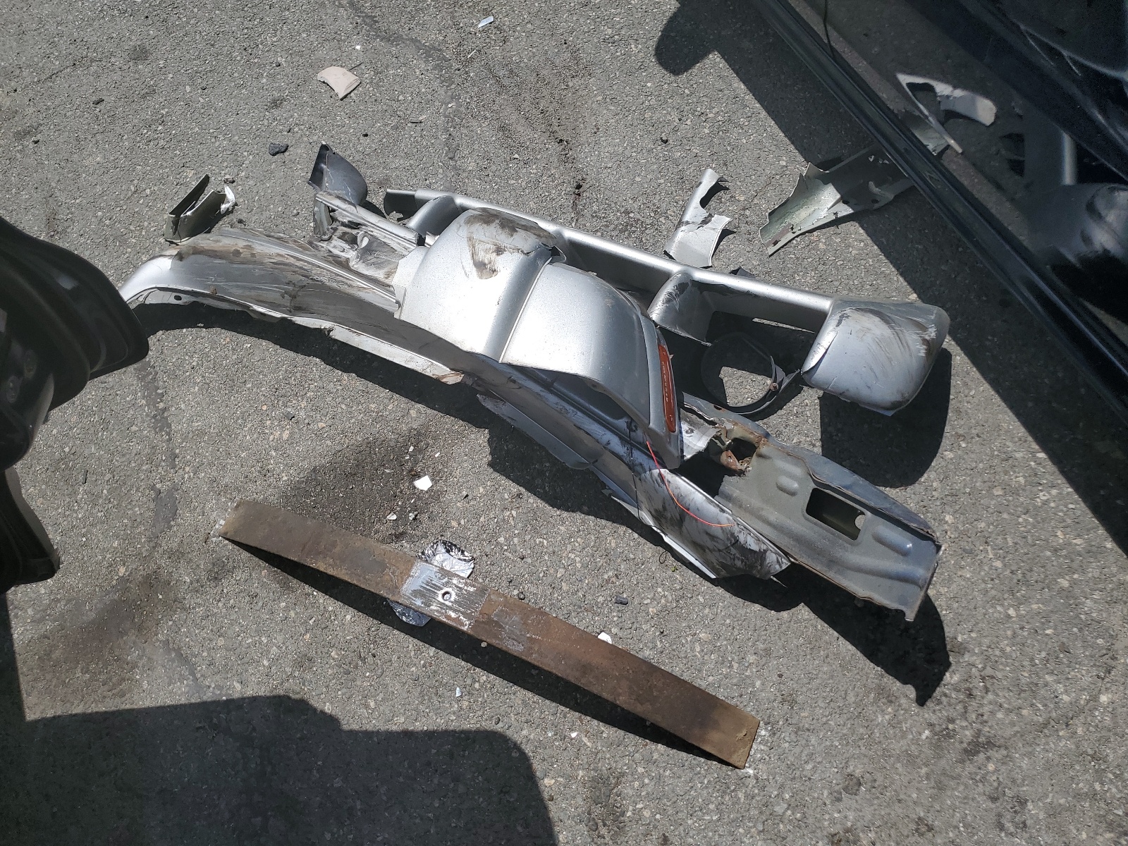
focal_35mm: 26
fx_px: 847
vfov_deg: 53.1
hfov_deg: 67.3
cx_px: 564
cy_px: 423
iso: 50
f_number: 1.5
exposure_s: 1/10000
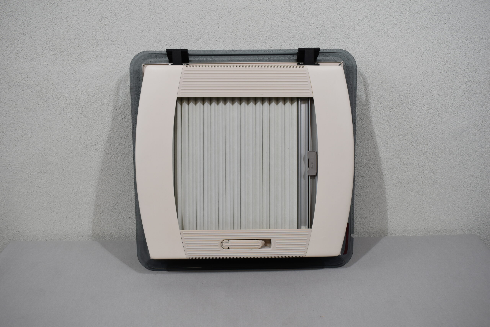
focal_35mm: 34
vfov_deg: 38.4
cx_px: 245
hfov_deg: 55.1
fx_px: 470
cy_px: 164
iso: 320
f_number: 5.6
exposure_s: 1/125
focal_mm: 23
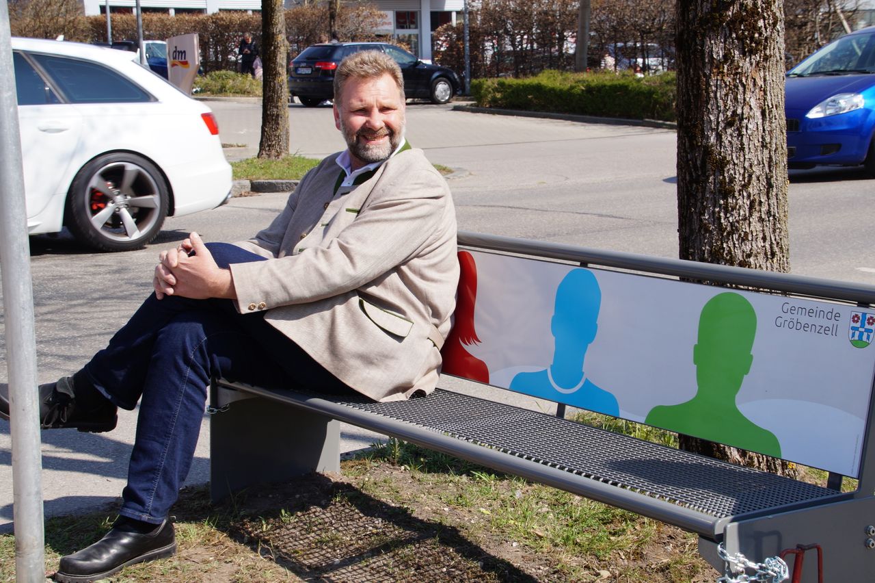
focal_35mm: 52
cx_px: 438
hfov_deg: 37.9
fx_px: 1275
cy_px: 292
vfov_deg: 25.7
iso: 100
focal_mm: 35
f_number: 11
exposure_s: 1/125
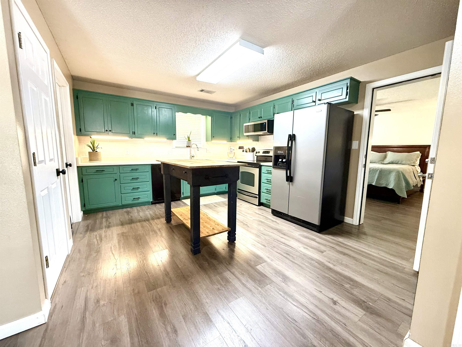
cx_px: 231
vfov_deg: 85.7
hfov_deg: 102.1
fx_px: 187
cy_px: 174
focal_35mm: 14
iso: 250
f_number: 2.2
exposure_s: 1/60
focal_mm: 2.22
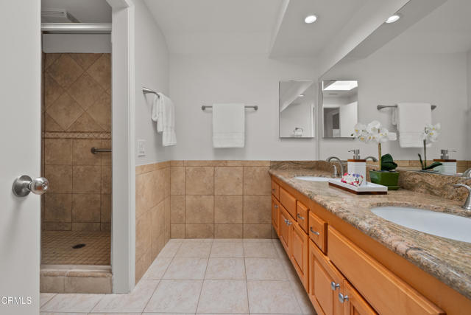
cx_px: 236
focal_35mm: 15
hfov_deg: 100.4
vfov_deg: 77.4
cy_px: 158
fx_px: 196
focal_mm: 15
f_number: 9
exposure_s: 1/10
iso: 250
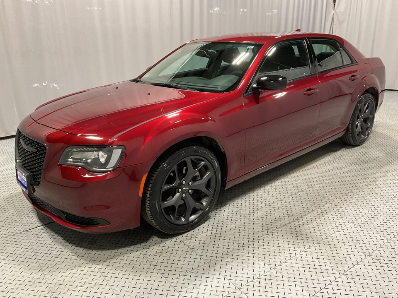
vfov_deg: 48.2
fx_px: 333
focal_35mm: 29
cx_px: 199
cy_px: 149
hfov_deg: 61.7
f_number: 1.8
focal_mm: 3
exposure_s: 1/60
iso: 100
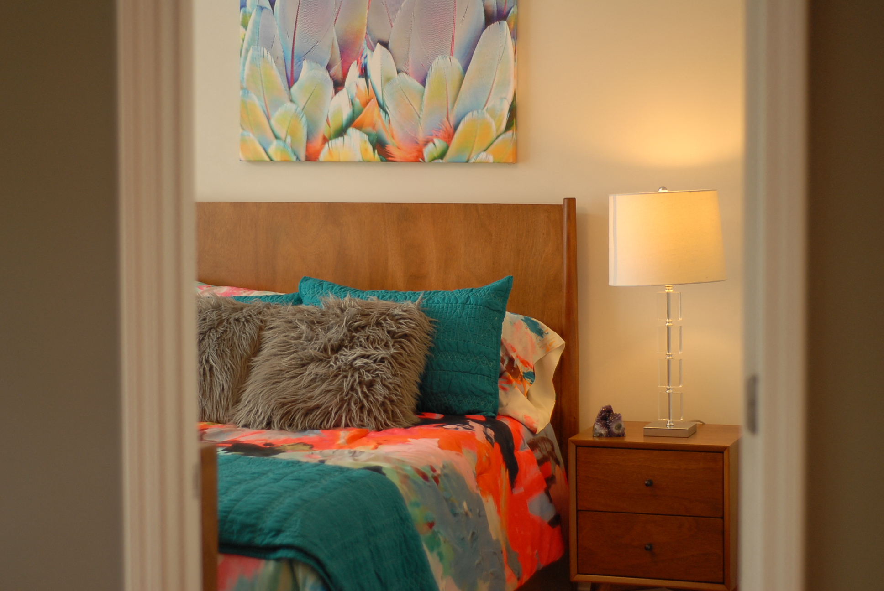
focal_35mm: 75
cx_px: 442
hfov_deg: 27.0
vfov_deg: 18.2
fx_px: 1844
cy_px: 296
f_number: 1.8
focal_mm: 50
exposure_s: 1/250
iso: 280
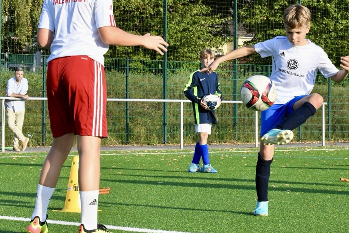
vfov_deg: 12.0
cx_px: 176
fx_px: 1105
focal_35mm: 114
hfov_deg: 17.9
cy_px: 81
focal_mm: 80
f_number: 20
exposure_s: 1/1000
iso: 5000
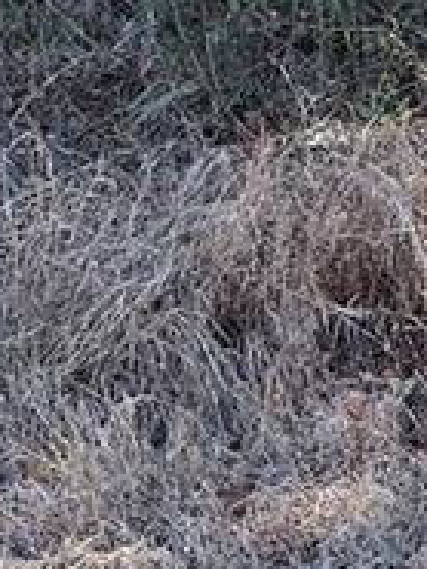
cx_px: 166
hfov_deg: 8.6
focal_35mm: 173
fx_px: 2842
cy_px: -134
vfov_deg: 11.2
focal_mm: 6.76
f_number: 1.78
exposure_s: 1/601
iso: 100
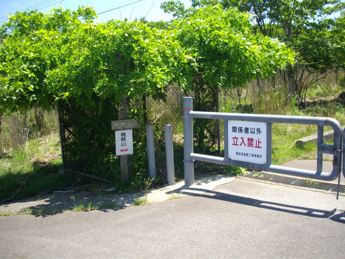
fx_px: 369
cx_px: 172
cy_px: 130
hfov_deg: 50.1
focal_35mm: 37
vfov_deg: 38.7
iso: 100
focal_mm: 6.2
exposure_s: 1/125
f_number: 5.6
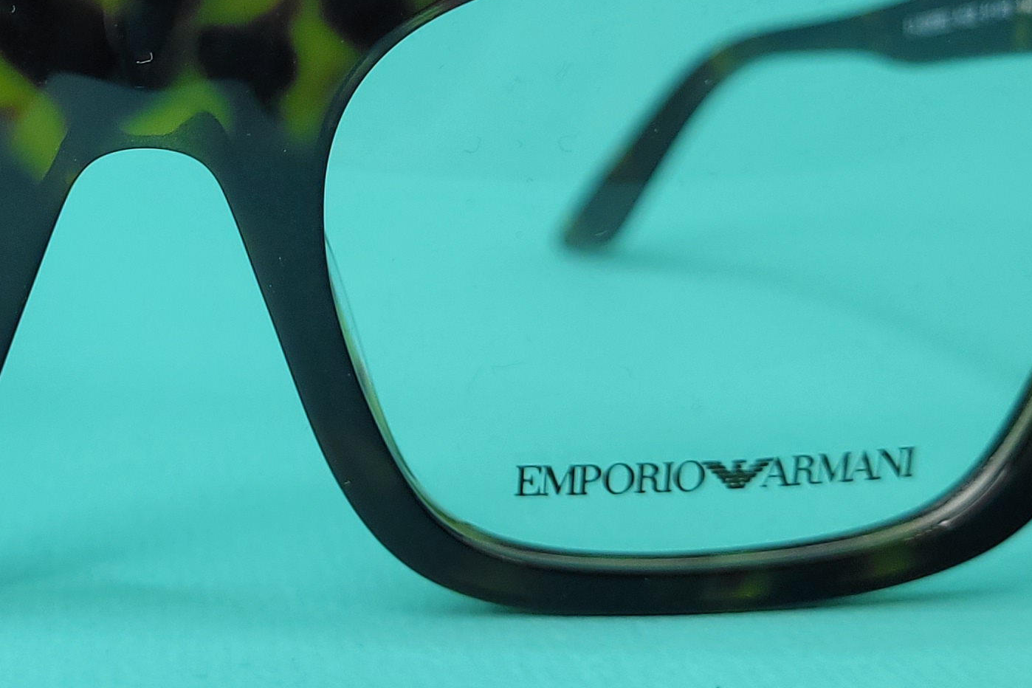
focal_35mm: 78
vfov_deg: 17.4
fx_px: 2236
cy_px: 162
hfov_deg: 25.5
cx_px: 189
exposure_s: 1/100
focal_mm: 5.4
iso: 100
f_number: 1.8
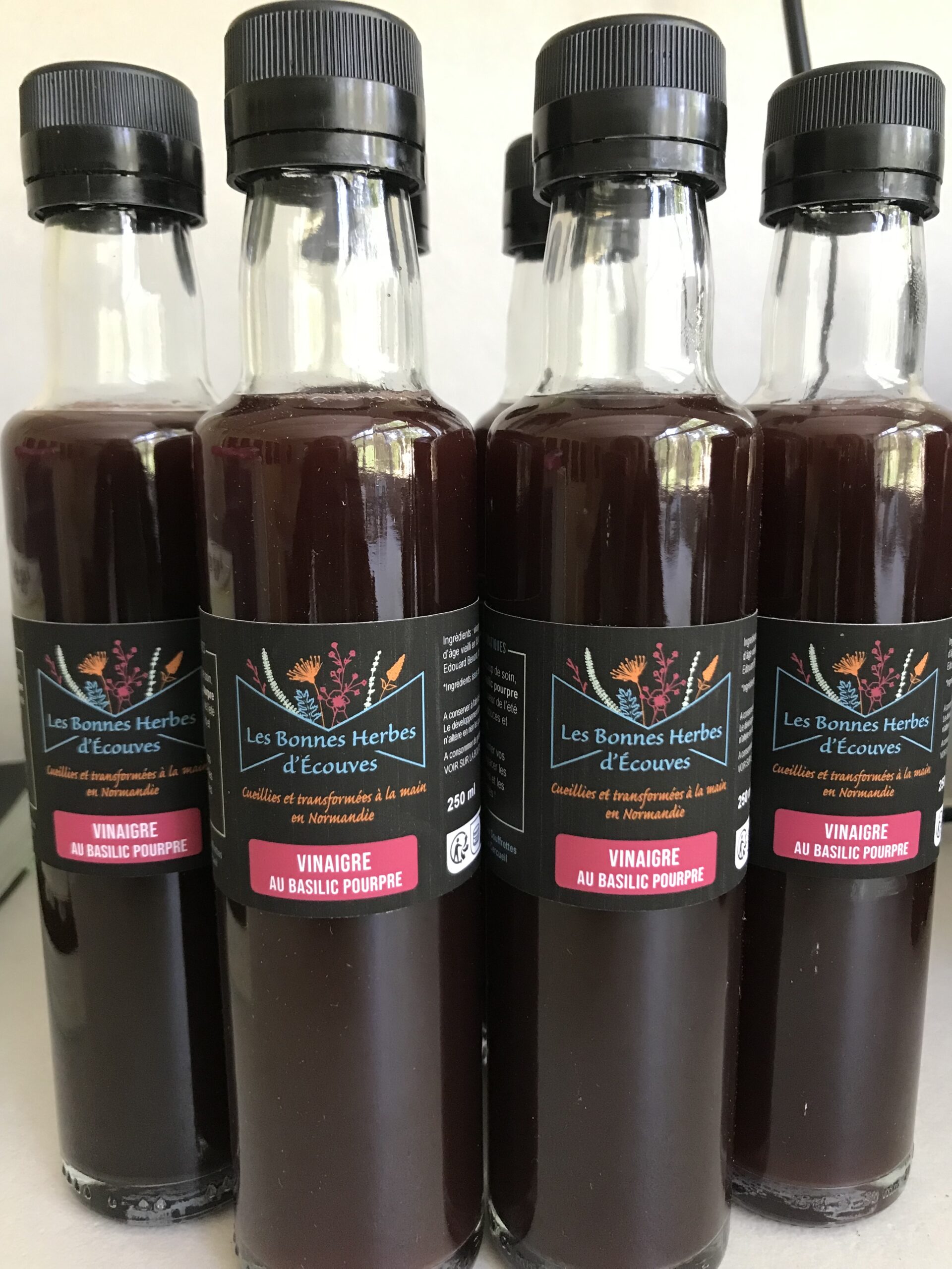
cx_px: 476
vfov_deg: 63.4
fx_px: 1027
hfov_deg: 49.7
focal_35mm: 28
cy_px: 634
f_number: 1.8
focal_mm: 3.99
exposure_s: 1/16
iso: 80
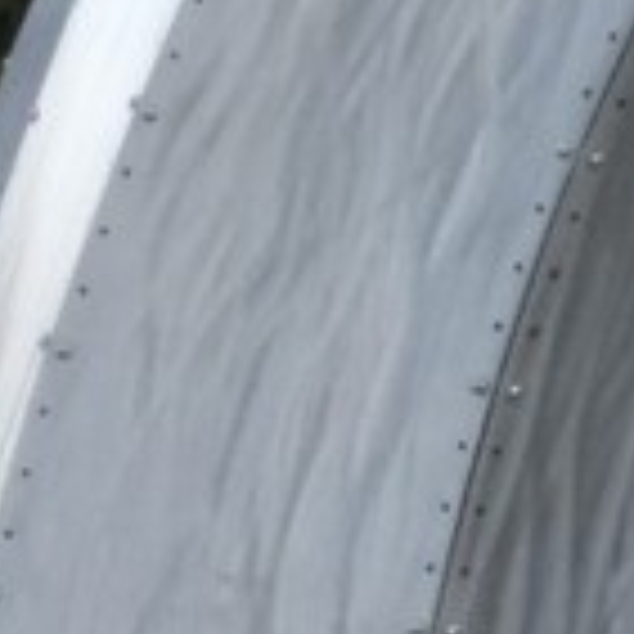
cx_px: 2181
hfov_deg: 5.2
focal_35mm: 312
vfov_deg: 5.6
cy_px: -229
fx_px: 6465
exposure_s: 1/100
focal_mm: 28.9
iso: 6400
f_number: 22
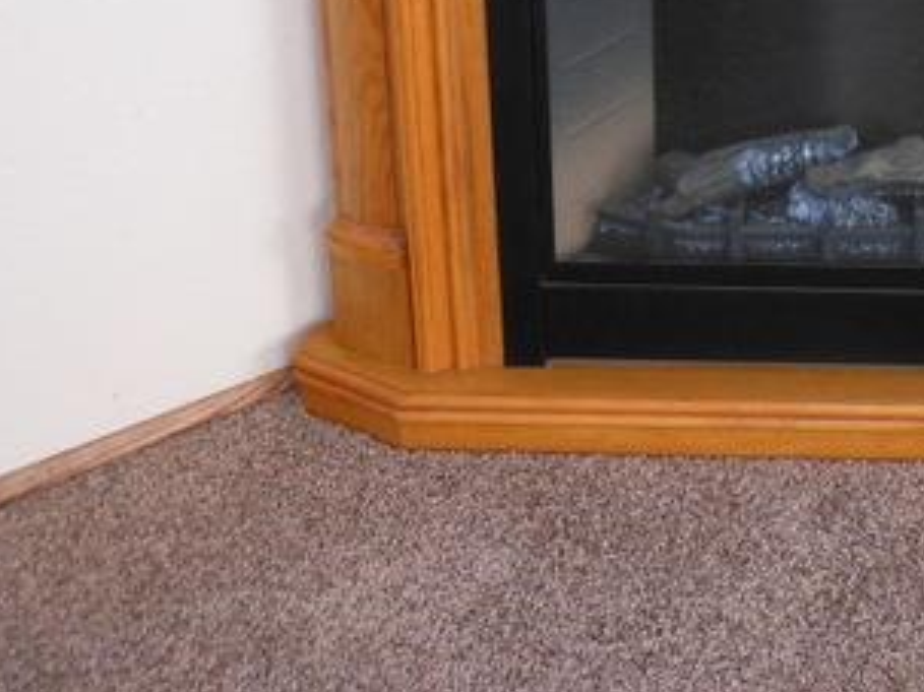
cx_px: 845
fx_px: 1974
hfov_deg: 25.5
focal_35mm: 74
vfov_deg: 19.2
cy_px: -34
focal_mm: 5
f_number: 3.7
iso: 200
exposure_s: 1/30
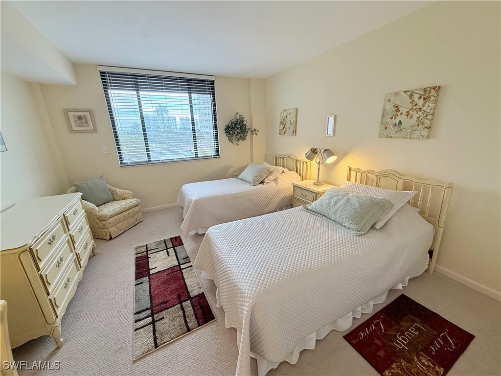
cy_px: 188
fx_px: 203
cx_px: 250
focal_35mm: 14
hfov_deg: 102.1
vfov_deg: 85.7
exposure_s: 1/120
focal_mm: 2.22
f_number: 2.2
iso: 100
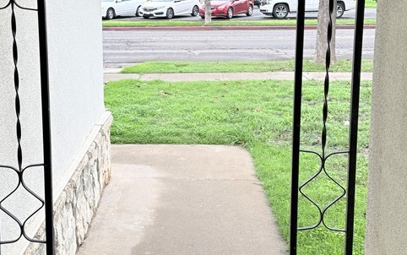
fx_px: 599
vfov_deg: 23.9
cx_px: 180
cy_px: 91
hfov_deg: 37.5
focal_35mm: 54
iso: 80
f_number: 1.78
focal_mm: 6.76
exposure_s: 1/188
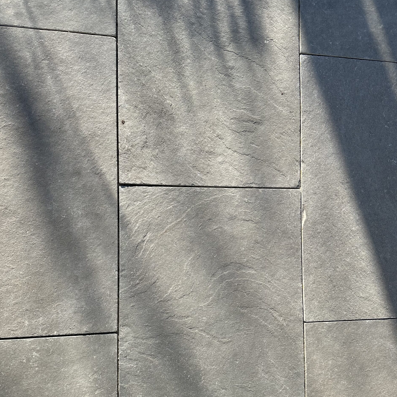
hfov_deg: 55.6
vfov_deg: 55.2
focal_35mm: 29
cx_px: 199
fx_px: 376
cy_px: 238
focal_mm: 6.86
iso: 80
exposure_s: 1/1779
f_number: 1.78
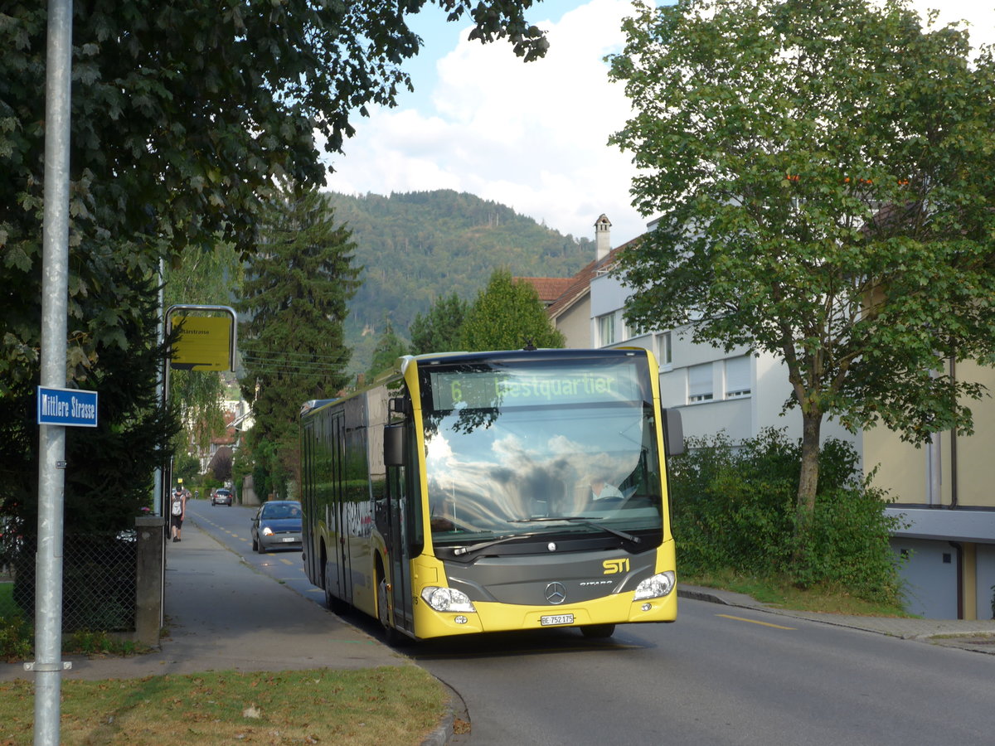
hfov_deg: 29.4
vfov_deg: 22.3
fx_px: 1897
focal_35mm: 66
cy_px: 373
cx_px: 498
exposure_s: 1/320
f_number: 3.9
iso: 80
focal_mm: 13.4
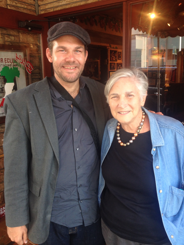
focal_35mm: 35
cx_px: 92
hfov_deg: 40.7
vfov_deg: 52.6
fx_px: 248
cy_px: 122
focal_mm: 4.28
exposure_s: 1/60
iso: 64
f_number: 2.4
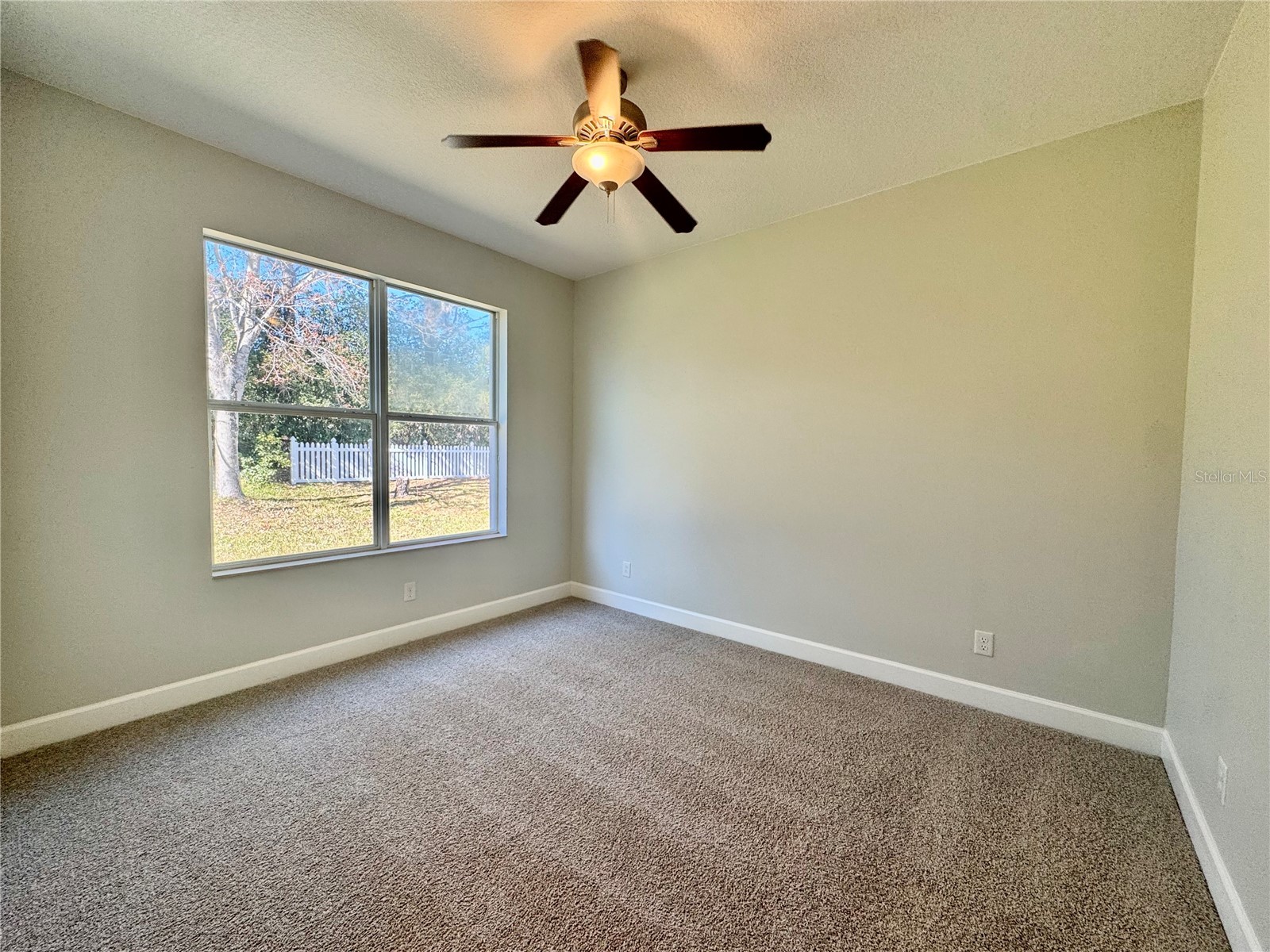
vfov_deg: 85.7
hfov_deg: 102.1
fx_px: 514
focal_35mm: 14
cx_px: 635
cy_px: 476
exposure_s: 1/120
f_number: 2.2
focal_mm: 2.22
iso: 64
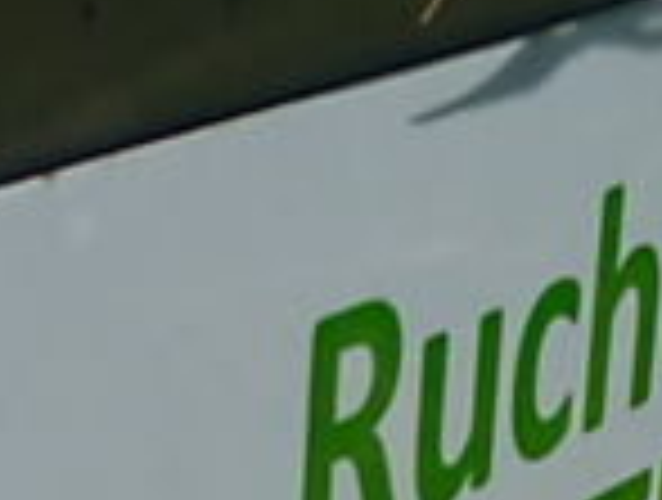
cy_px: 595
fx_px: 3432
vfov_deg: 8.2
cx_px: 757
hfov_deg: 10.9
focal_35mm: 179
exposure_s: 1/400
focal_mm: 5.5
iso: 80
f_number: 8
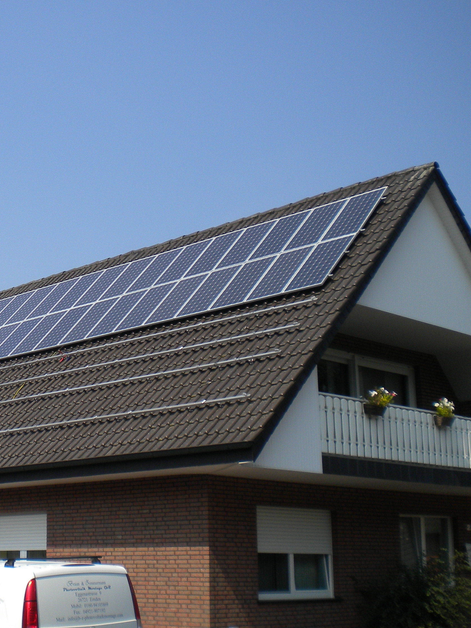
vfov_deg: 33.8
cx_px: 9
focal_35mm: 57
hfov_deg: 24.6
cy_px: 322
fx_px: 1034
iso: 80
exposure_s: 1/722
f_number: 4.6
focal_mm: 6.3
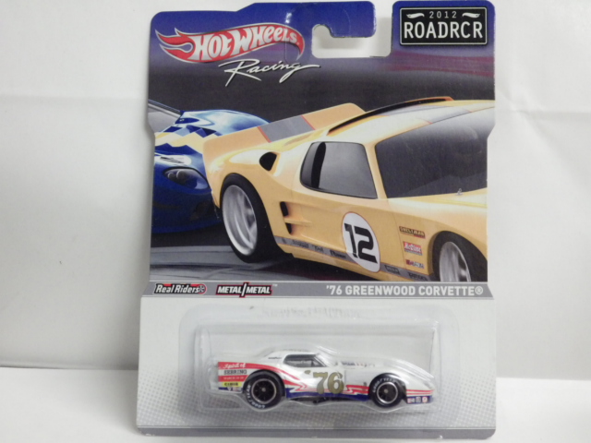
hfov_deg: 32.7
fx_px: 1007
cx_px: 296
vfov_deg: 24.8
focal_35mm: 59
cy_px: 222
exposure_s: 1/60
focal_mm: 10.7
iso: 800
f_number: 4
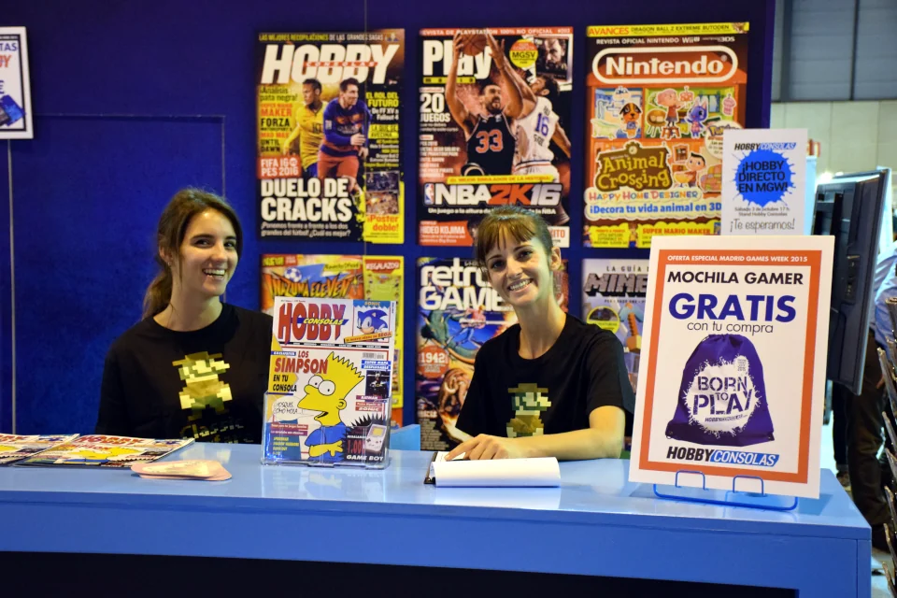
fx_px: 1420
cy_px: 299
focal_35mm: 57
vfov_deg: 23.8
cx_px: 448
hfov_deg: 35.1
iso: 2200
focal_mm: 38
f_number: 4.2
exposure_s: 1/60
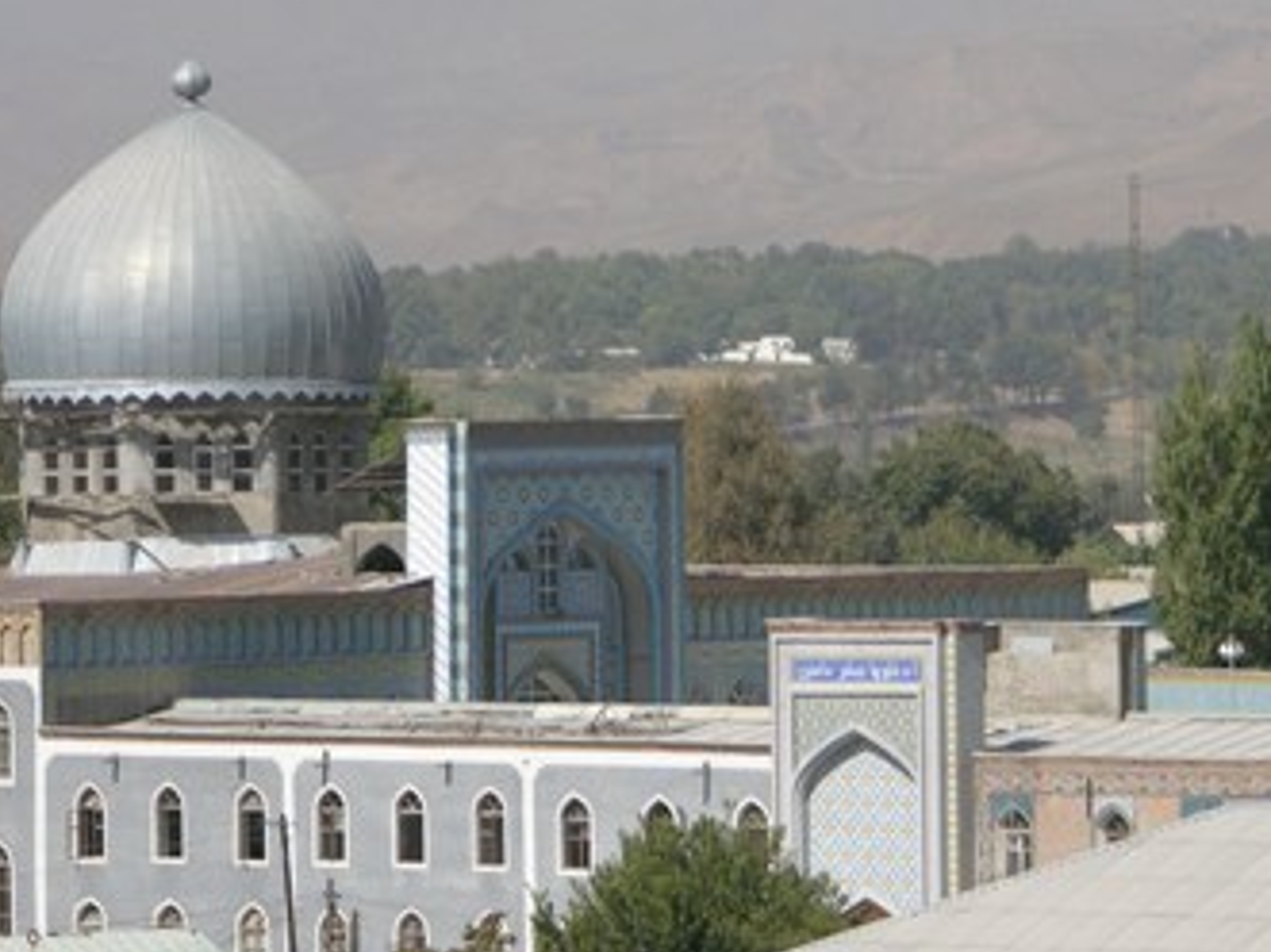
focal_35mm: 302
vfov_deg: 4.9
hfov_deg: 6.6
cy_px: 376
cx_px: 755
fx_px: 11085
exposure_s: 1/1242
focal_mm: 37.7
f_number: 3.9
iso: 100
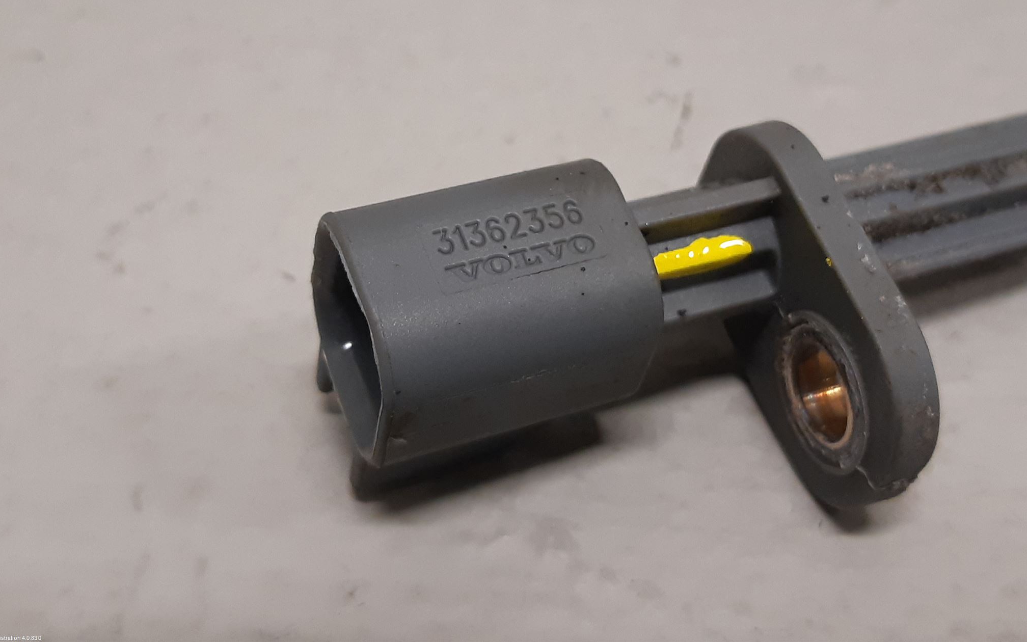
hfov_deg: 66.5
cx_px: 509
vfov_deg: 44.3
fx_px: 784
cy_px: 251
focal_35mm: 28
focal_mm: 3.93
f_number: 1.7
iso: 160
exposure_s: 1/50
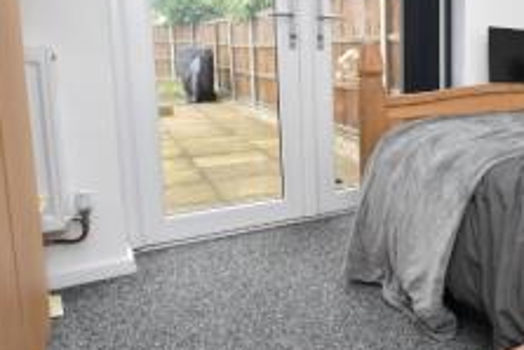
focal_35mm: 32
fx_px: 466
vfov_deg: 40.7
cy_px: 116
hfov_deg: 46.9
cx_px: 545
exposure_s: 1/125
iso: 400
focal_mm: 10
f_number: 5.6
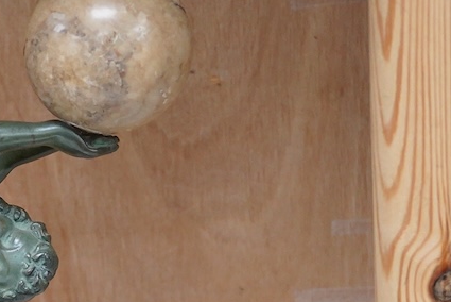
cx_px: -5
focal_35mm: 119
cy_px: 313
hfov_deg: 16.8
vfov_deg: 11.4
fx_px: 1492
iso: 3200
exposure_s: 1/400
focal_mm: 30
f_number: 4.5
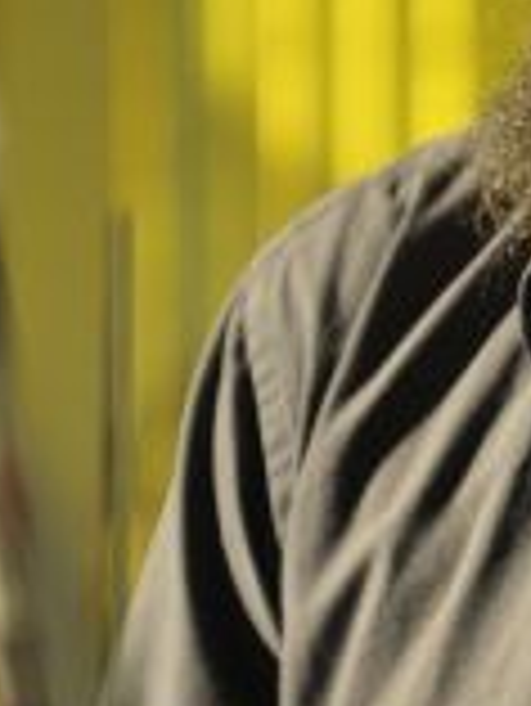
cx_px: 610
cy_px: 243
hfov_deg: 2.0
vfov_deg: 2.7
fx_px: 14992
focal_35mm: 734
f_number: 2.8
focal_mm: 200
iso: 1600
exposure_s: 1/60
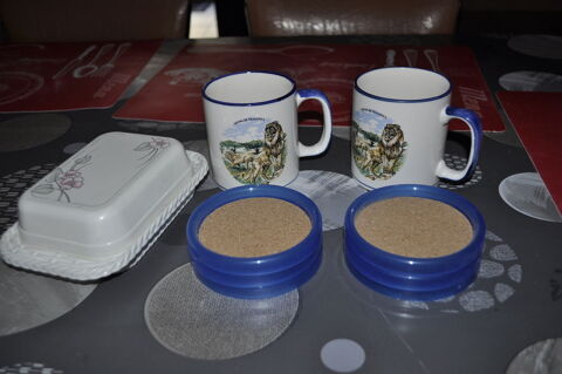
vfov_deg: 39.9
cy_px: 187
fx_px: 515
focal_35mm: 33
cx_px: 281
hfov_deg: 57.3
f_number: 4
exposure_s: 1/60
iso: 220
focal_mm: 22
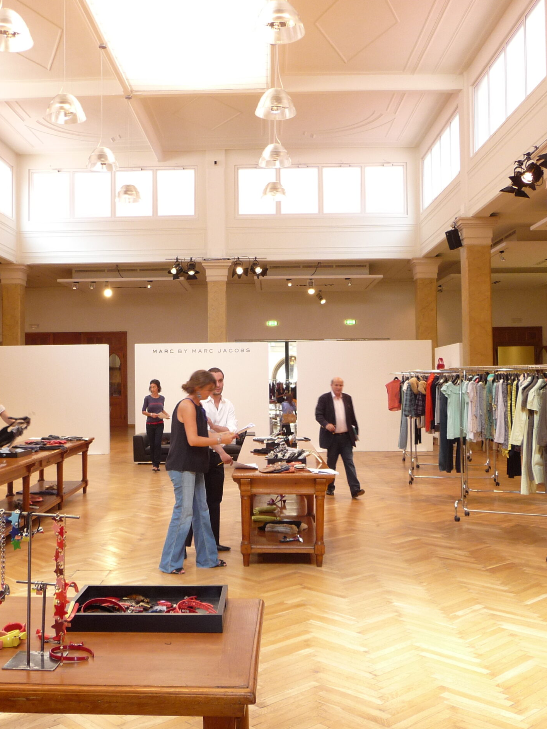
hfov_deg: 37.6
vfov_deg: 49.0
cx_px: 233
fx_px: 800
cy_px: 363
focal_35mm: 38
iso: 125
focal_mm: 4.7
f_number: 3.3
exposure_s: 1/30
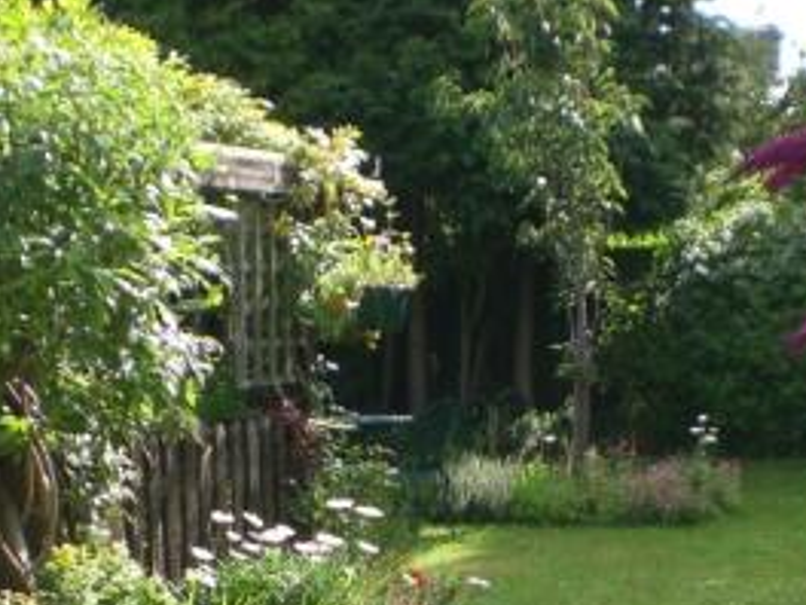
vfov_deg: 17.0
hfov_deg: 23.3
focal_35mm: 84
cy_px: 658
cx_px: 423
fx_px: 1956
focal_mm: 6.3
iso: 50
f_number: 3.1
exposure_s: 1/320
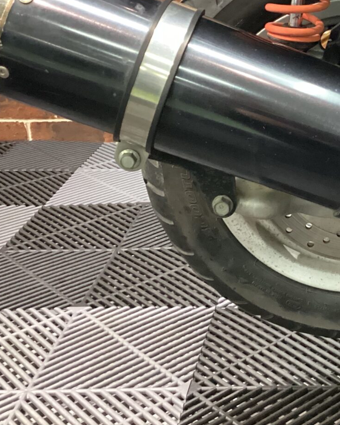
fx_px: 792
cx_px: 340
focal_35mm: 63
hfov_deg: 23.2
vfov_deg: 29.7
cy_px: 120
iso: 640
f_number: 2.4
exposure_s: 1/30
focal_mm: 3.3
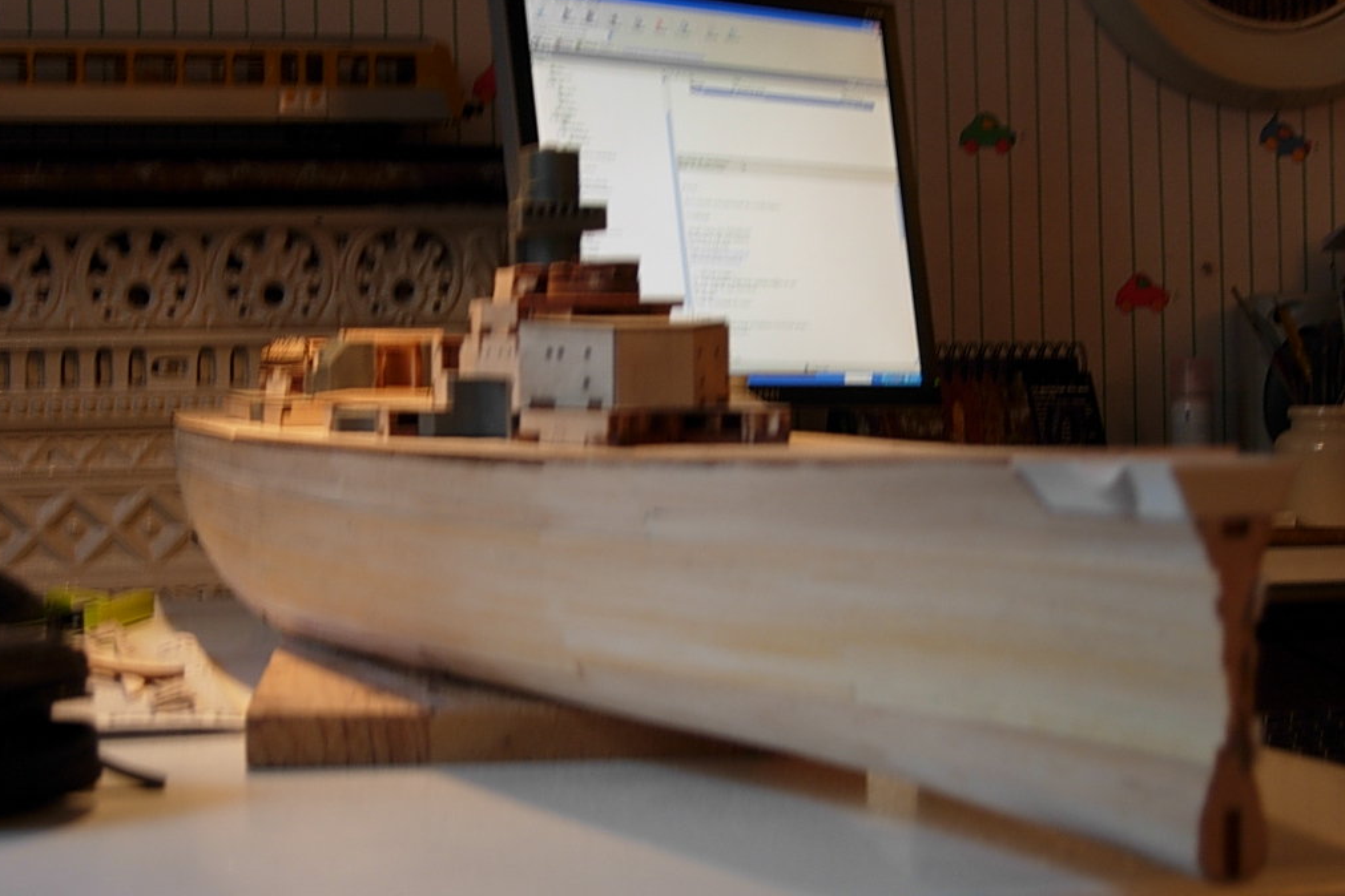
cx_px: 665
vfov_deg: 17.3
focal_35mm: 79
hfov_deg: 25.7
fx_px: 2951
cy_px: 481
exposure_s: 1/4.3
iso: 50
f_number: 3.9
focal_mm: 15.7
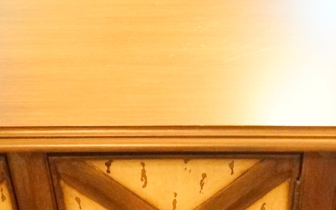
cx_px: 229
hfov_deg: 25.4
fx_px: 742
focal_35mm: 81
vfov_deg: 15.1
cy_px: 301
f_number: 3.5
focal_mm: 18
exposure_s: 1/30
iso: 3200
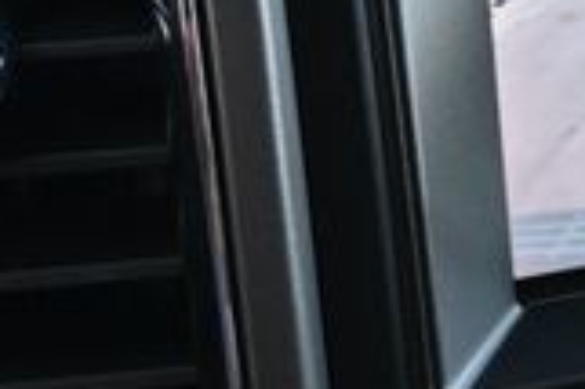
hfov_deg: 14.1
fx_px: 2224
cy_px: -76
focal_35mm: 137
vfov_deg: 9.8
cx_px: 865
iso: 640
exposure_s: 1/125
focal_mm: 23
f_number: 4.2
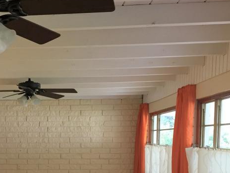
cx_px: 44
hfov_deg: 29.5
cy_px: 176
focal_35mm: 64
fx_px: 425
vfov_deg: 22.0
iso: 100
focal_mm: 4.15
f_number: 2.2
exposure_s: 1/30
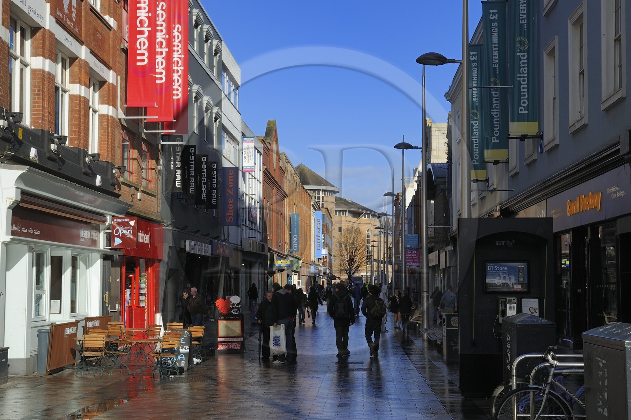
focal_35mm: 55
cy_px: 210
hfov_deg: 36.3
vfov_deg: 24.6
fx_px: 964
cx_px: 316
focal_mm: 55
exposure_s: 1/200
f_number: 16
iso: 400
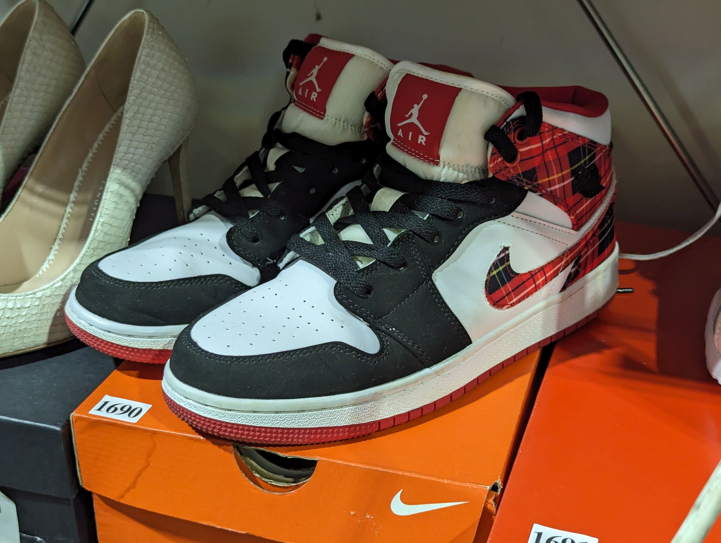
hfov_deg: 39.6
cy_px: 272
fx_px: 1001
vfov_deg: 30.3
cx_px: 360
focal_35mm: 48
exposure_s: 1/61.1
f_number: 1.85
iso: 150
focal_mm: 6.81
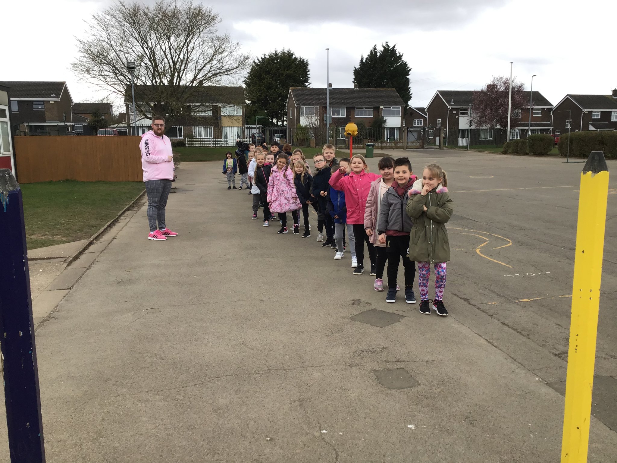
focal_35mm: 31
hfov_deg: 58.4
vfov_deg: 45.4
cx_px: 308
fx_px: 553
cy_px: 232
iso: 25
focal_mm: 3.3
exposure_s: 1/160
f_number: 2.4
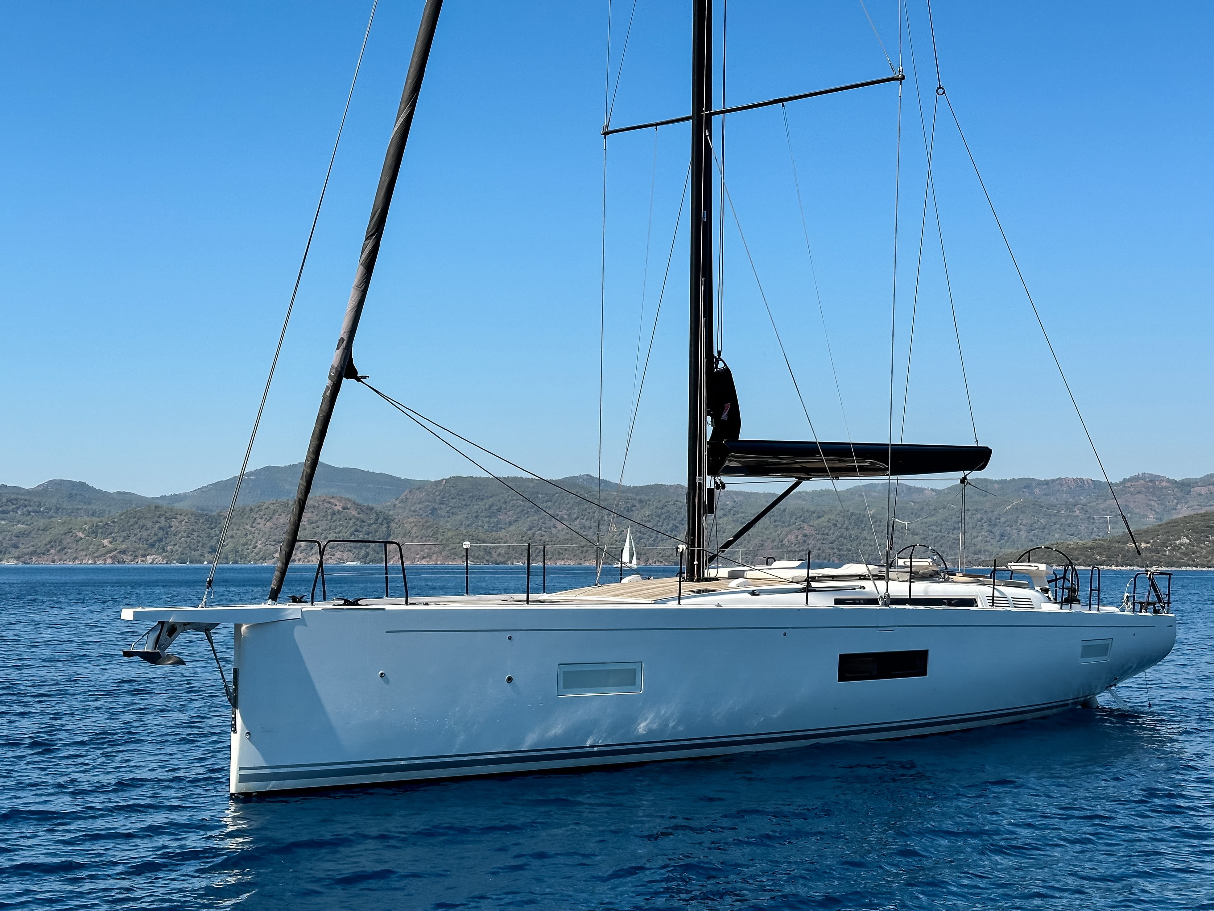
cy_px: 456
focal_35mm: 48
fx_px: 1683
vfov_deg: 30.3
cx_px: 607
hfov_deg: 39.7
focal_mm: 6.86
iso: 64
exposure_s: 1/4367
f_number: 1.78
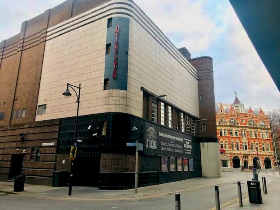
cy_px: 105
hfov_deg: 63.4
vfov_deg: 49.7
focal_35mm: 28
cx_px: 140
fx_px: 226
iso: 20
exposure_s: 1/116
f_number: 1.8
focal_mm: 3.99
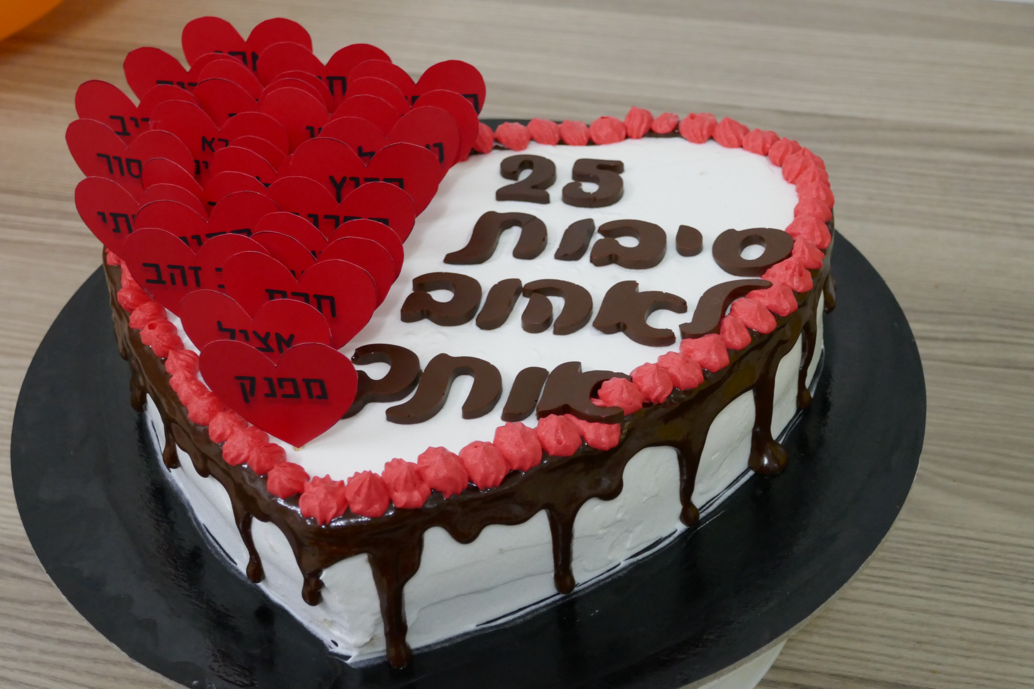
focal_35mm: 67
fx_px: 1924
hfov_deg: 30.1
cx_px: 517
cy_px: 344
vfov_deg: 20.3
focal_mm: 24.3
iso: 1600
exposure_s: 1/40
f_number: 4.5
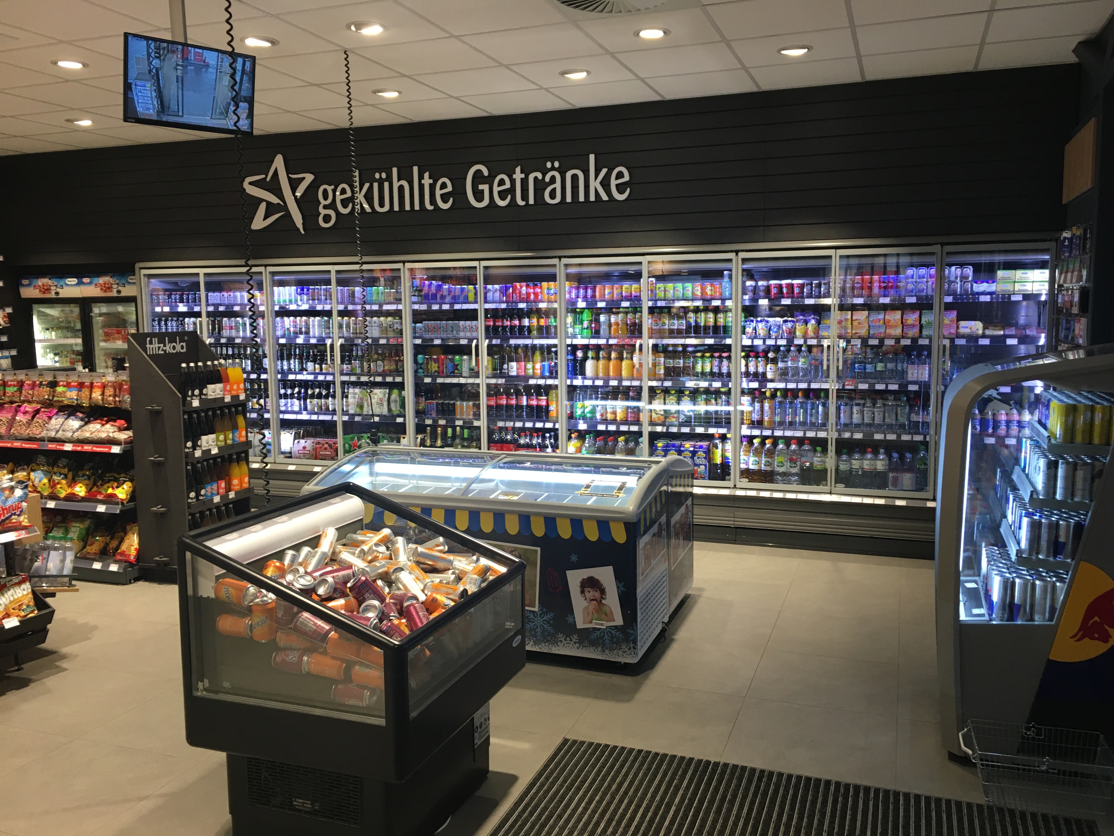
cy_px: 418
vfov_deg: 48.2
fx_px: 933
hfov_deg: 61.7
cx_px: 557
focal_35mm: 29
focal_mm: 4.15
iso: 50
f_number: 2.2
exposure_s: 1/33
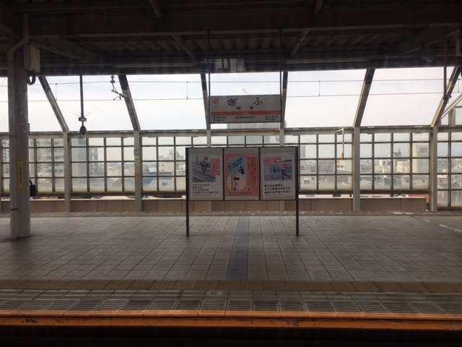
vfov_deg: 48.2
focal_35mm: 29
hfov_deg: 61.7
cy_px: 174
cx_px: 231
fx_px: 387
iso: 25
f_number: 2.2
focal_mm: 4.15
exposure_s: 1/836
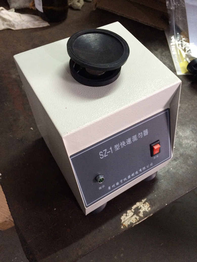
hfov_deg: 48.2
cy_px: 131
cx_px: 98
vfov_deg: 61.7
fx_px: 220
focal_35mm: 29
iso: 250
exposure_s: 1/20
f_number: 2.2
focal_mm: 4.15
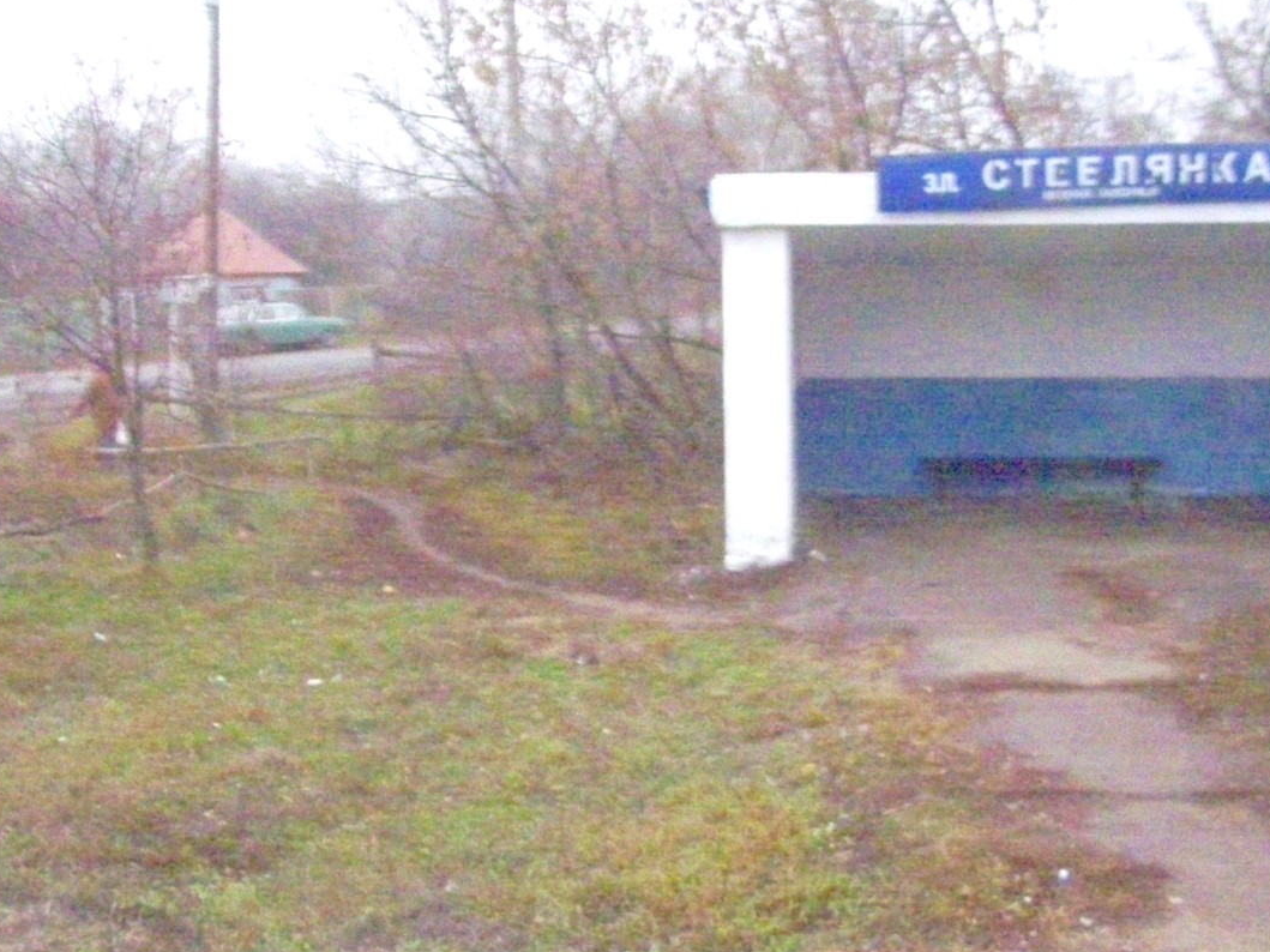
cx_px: 765
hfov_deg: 39.5
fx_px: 1761
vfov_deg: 30.3
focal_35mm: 48
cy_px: 456
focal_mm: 5.7
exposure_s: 1/60
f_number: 2.9
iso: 1250
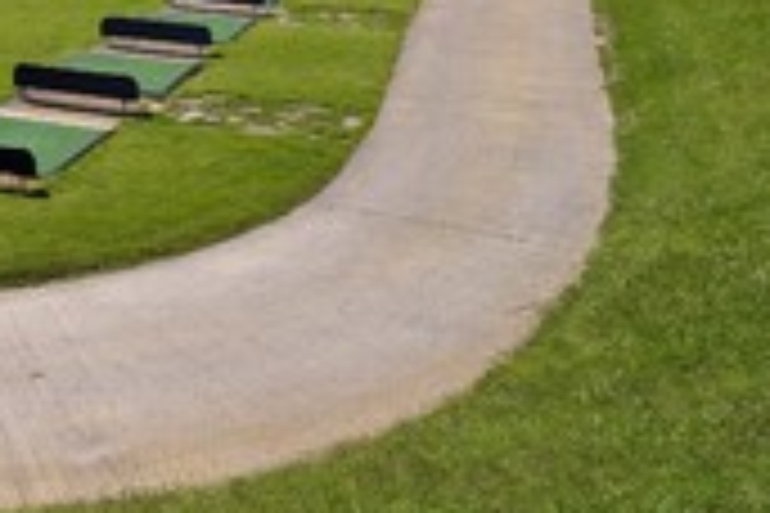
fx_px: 1262
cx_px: -14
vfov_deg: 21.9
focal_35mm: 59
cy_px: -36
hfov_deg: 31.2
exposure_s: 1/320
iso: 200
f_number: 16
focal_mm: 24
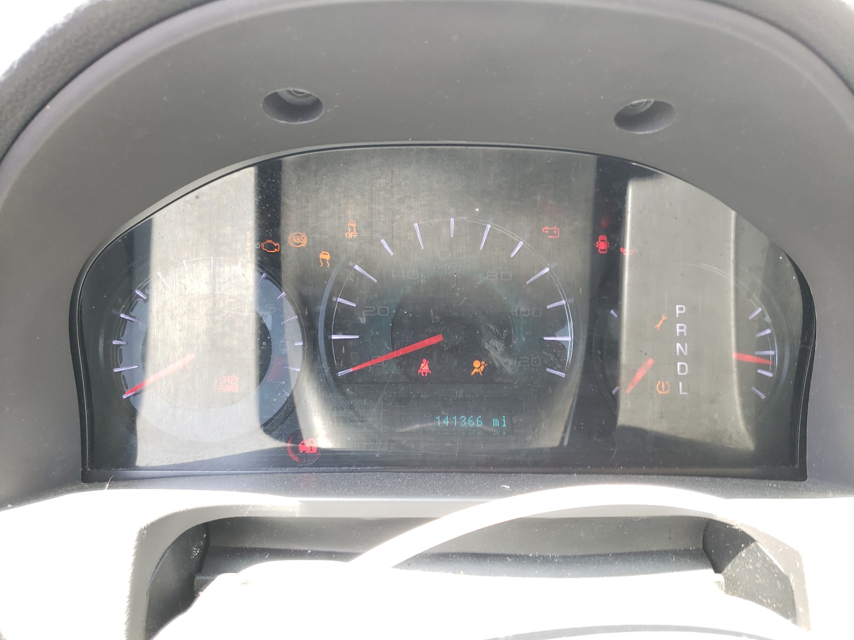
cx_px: 427
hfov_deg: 67.3
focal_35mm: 26
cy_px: 320
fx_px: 641
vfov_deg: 53.1
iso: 56
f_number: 1.5
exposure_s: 1/50
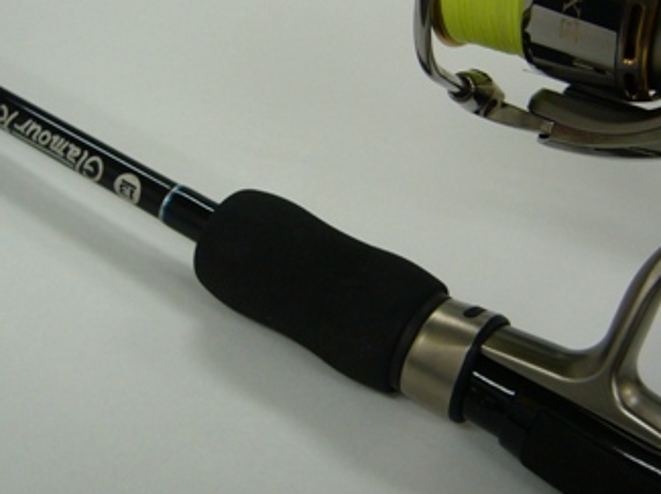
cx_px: 277
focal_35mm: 69
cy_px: 165
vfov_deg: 21.2
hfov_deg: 28.2
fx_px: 1316
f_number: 2.8
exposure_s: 1/30
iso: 100
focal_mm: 5.8
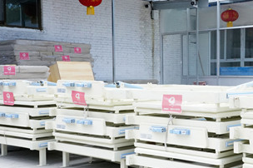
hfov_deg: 34.9
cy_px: 99
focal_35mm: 56
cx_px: 189
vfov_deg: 24.1
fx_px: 393
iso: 5000
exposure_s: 1/400
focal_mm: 34
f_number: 22
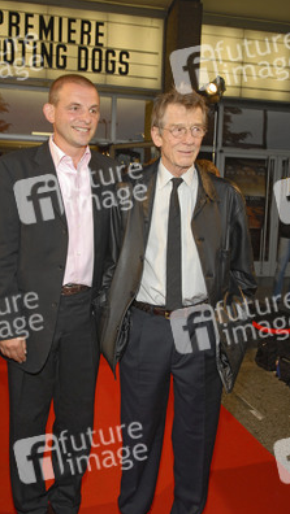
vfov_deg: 56.6
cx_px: 120
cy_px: 258
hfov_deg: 33.7
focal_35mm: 35
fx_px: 478
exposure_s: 1/100
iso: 400
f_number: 6.3
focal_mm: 22
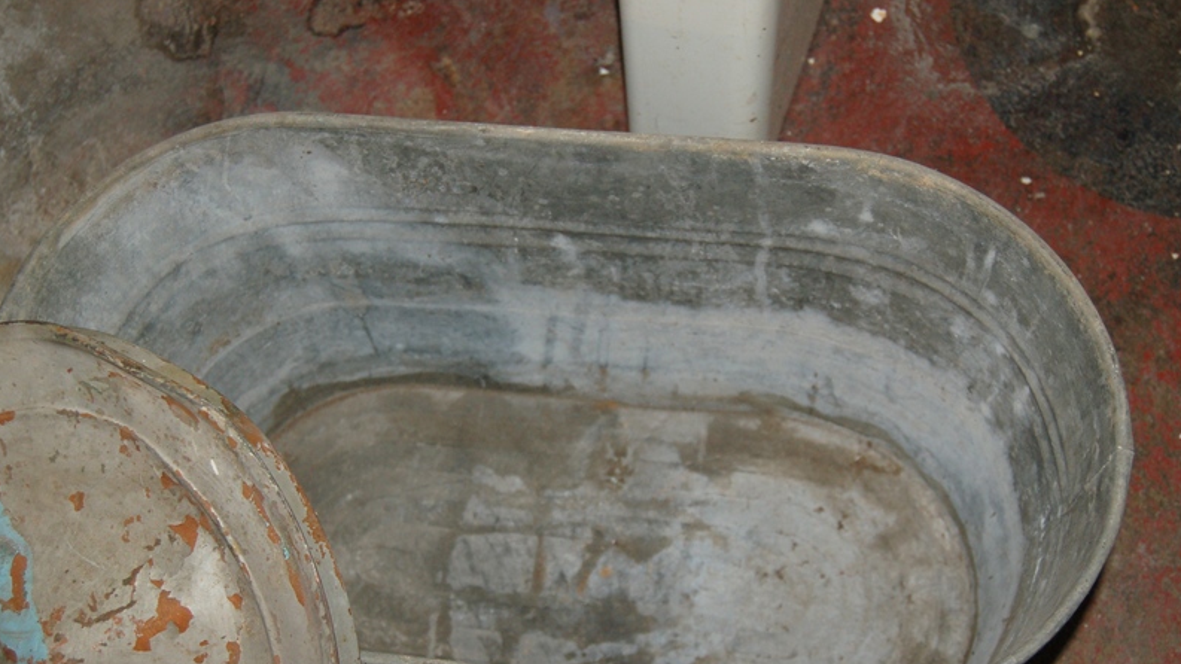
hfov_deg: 41.3
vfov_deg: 23.9
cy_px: 363
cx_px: 561
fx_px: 1566
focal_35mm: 50
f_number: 4.2
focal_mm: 28
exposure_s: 1/60
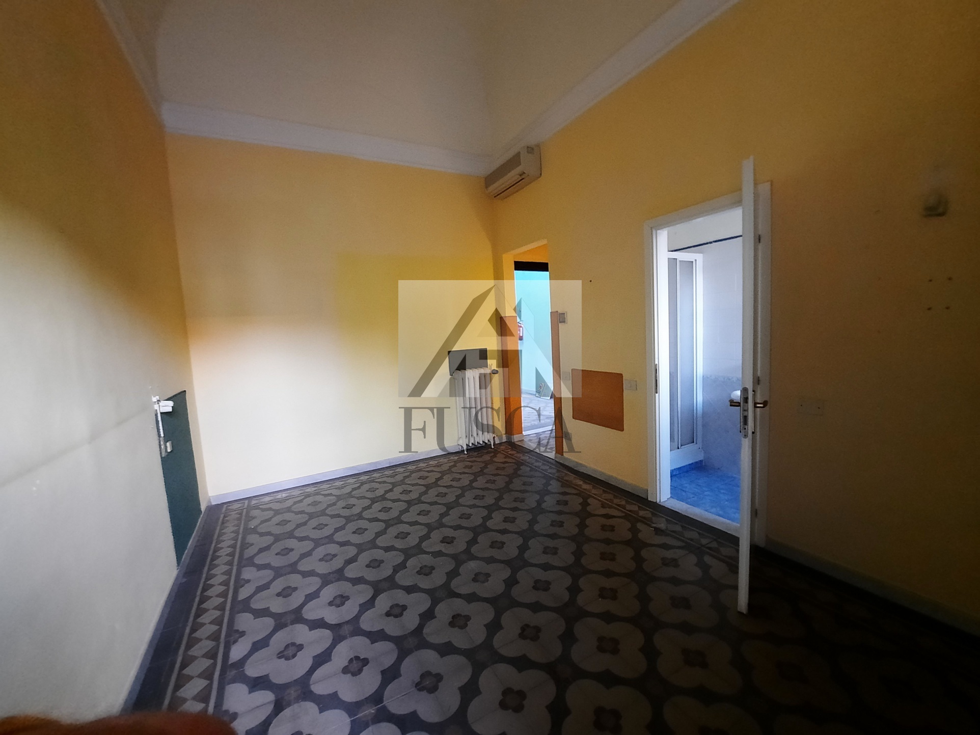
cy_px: 368
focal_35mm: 13
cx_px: 490
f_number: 2.2
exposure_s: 1/20
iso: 400
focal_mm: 1.74
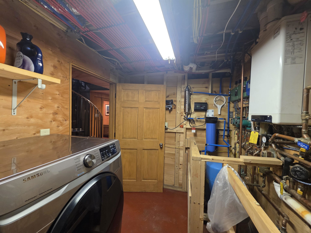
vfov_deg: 89.9
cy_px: 116
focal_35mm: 13
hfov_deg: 106.2
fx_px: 117
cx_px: 156
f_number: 1.9
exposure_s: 1/60
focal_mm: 2.2
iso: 250
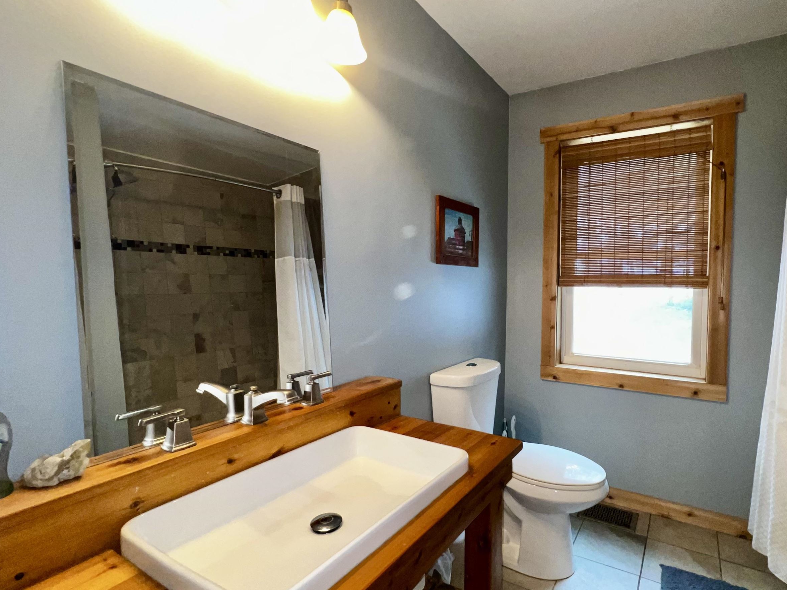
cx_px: 463
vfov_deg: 74.7
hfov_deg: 90.1
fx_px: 387
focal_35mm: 17
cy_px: 295
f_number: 1.8
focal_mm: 1.57
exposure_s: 1/60
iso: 160
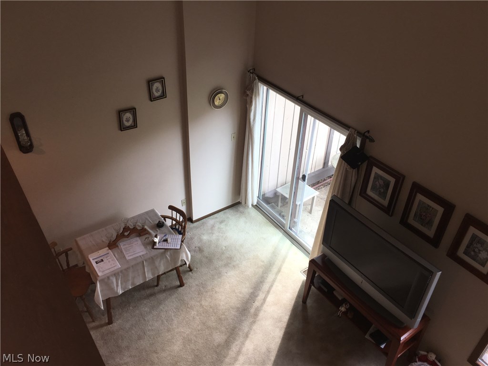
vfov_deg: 48.2
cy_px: 183
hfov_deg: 61.7
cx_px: 244
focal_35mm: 29
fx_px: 409
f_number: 2.2
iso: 25
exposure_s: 1/52
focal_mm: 4.15
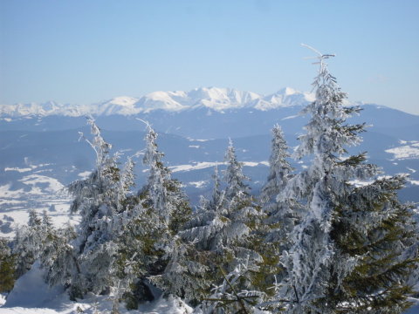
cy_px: 157
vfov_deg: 13.0
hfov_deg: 17.3
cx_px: 210
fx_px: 1380
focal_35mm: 114
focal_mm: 18.9
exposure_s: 1/750
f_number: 5.2
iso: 80
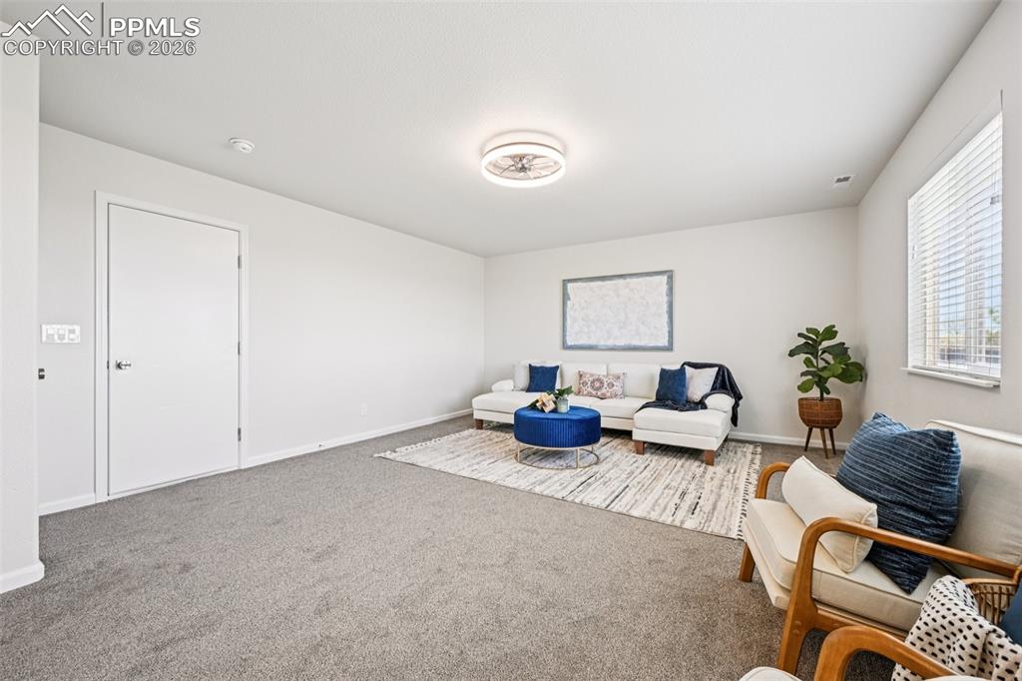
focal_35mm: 14
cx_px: 511
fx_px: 397
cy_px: 340
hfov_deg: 104.3
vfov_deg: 81.2
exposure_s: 1/10
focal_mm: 14
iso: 400
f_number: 11
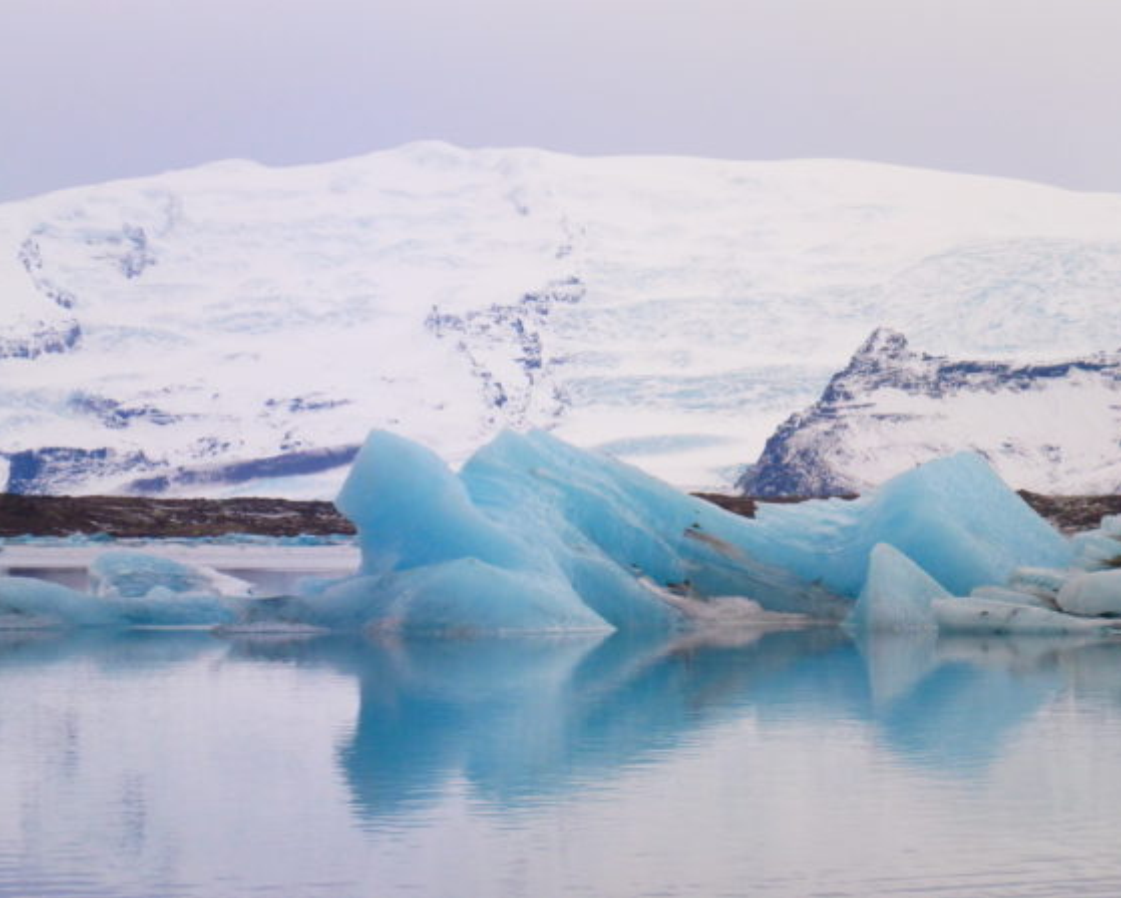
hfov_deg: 14.4
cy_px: 449
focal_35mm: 134
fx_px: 4449
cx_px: 596
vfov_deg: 11.5
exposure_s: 1/100
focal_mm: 22.8
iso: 400
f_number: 5.9
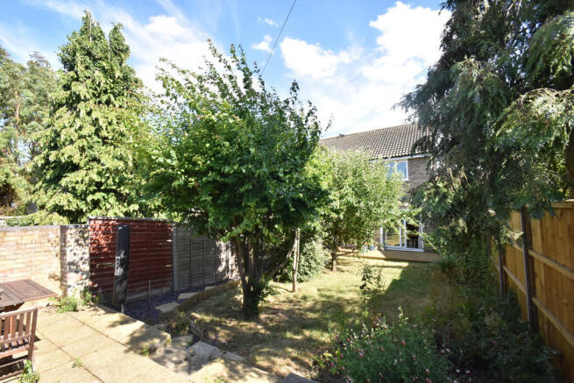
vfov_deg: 77.4
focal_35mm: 15
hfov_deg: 100.4
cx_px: 287
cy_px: 192
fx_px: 239
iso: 400
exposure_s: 1/160
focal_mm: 10
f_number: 10
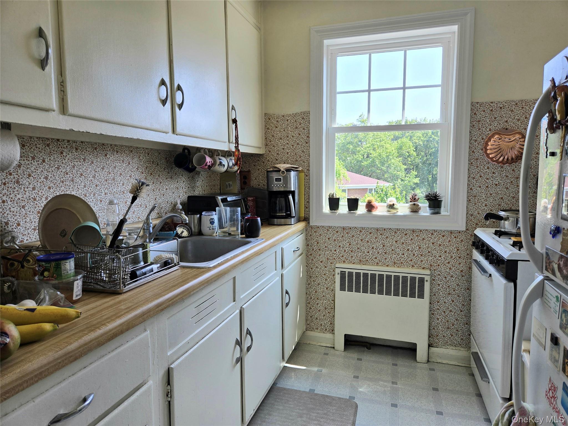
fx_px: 377
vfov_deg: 58.9
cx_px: 284
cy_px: 213
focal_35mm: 23
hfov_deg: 73.9
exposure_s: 1/278
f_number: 1.8
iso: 25
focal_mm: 5.4
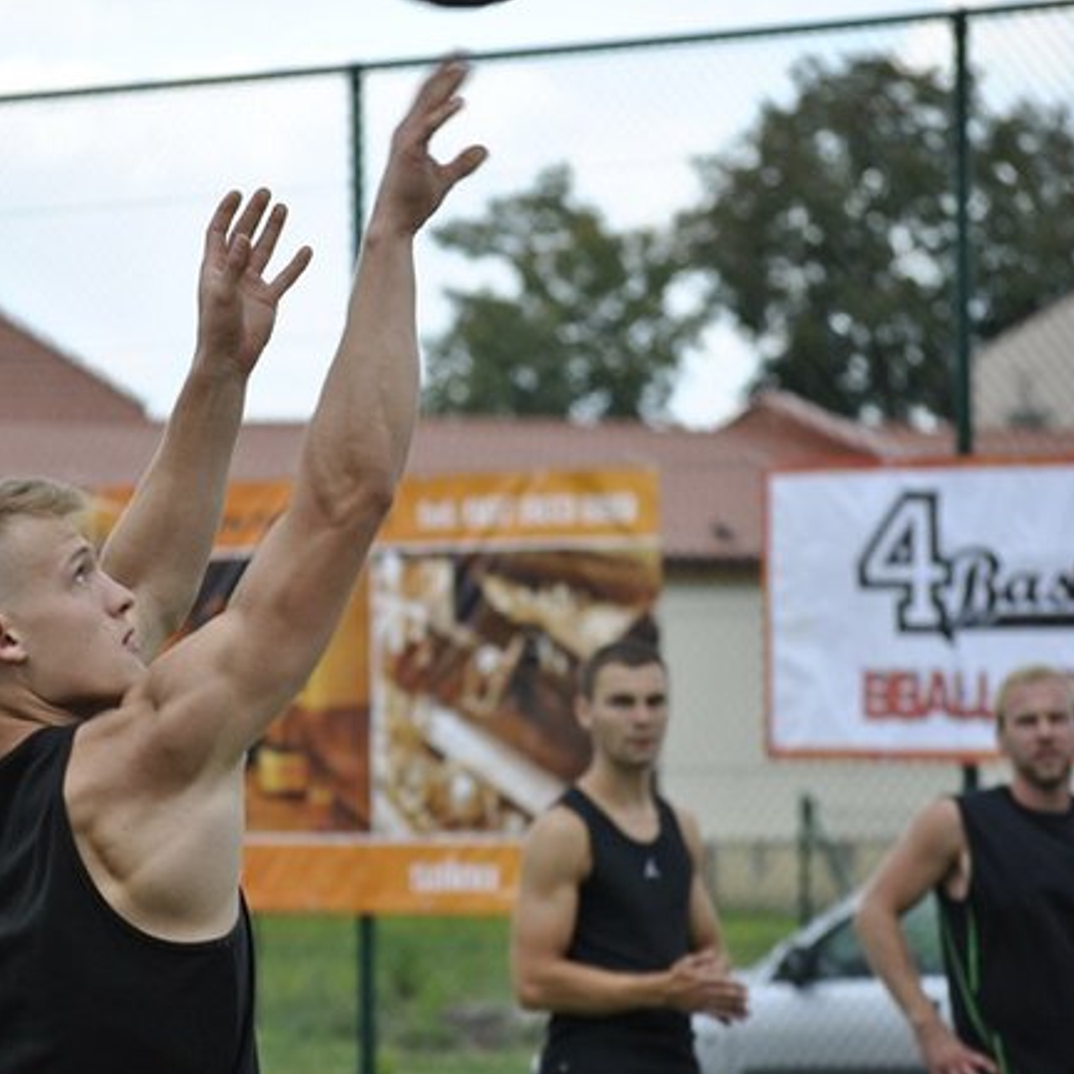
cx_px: 443
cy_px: 536
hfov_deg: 9.1
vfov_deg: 9.1
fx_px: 6740
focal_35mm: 192
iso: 200
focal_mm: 100
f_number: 4.5
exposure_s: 1/500
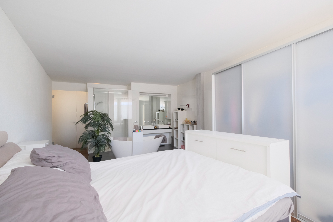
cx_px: 166
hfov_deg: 100.4
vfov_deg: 77.3
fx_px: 139
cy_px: 111
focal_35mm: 15
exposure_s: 1/15
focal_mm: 10
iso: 1600
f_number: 4
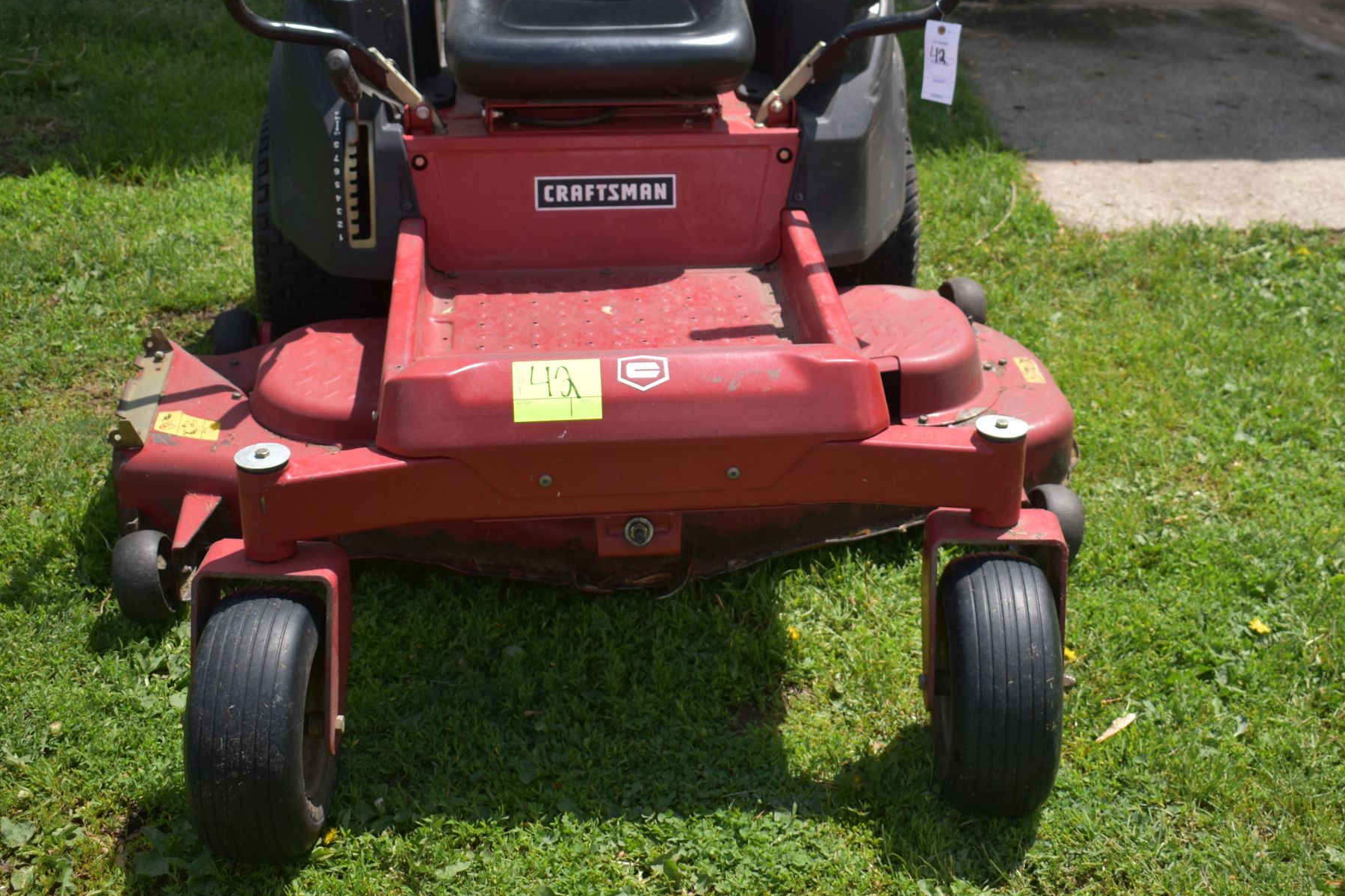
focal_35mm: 52
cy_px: 292
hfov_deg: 38.1
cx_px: 775
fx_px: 1943
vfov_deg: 25.8
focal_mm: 24
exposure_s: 1/1600
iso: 200
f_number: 4
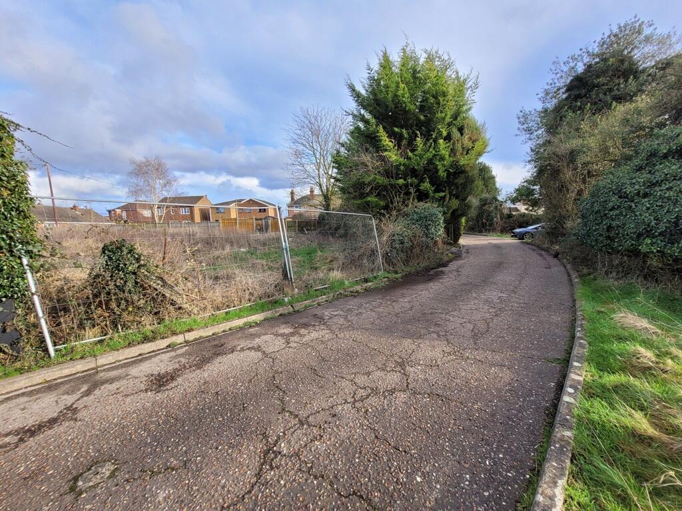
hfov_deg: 106.2
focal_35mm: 13
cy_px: 256
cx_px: 341
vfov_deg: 89.9
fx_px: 256
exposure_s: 1/242
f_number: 2.2
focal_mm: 1.74
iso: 40
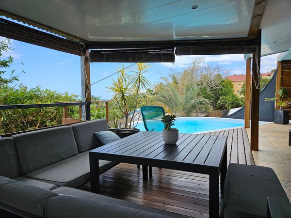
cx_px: 146
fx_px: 193
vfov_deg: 58.9
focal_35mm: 23
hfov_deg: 73.9
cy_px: 109
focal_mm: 5.4
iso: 32
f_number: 1.8
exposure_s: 1/1517
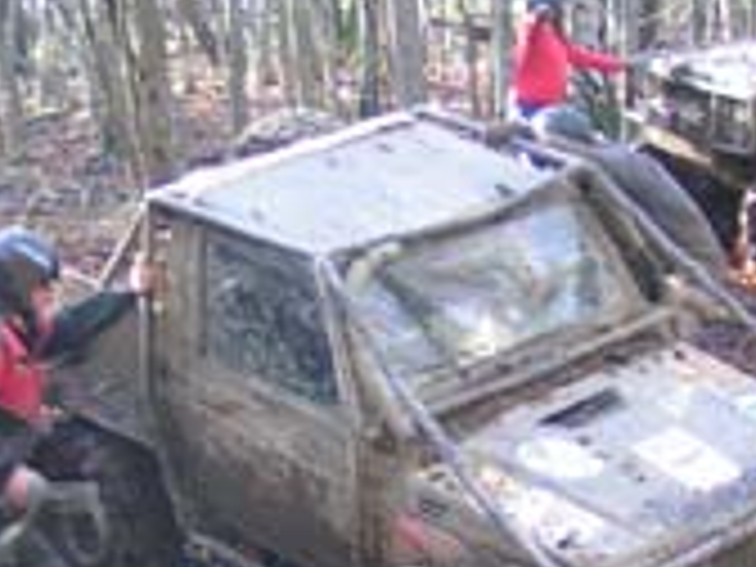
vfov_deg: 13.0
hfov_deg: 17.4
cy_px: 529
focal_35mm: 113
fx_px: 2468
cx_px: 288
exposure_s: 1/40
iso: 80
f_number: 2.8
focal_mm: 5.8
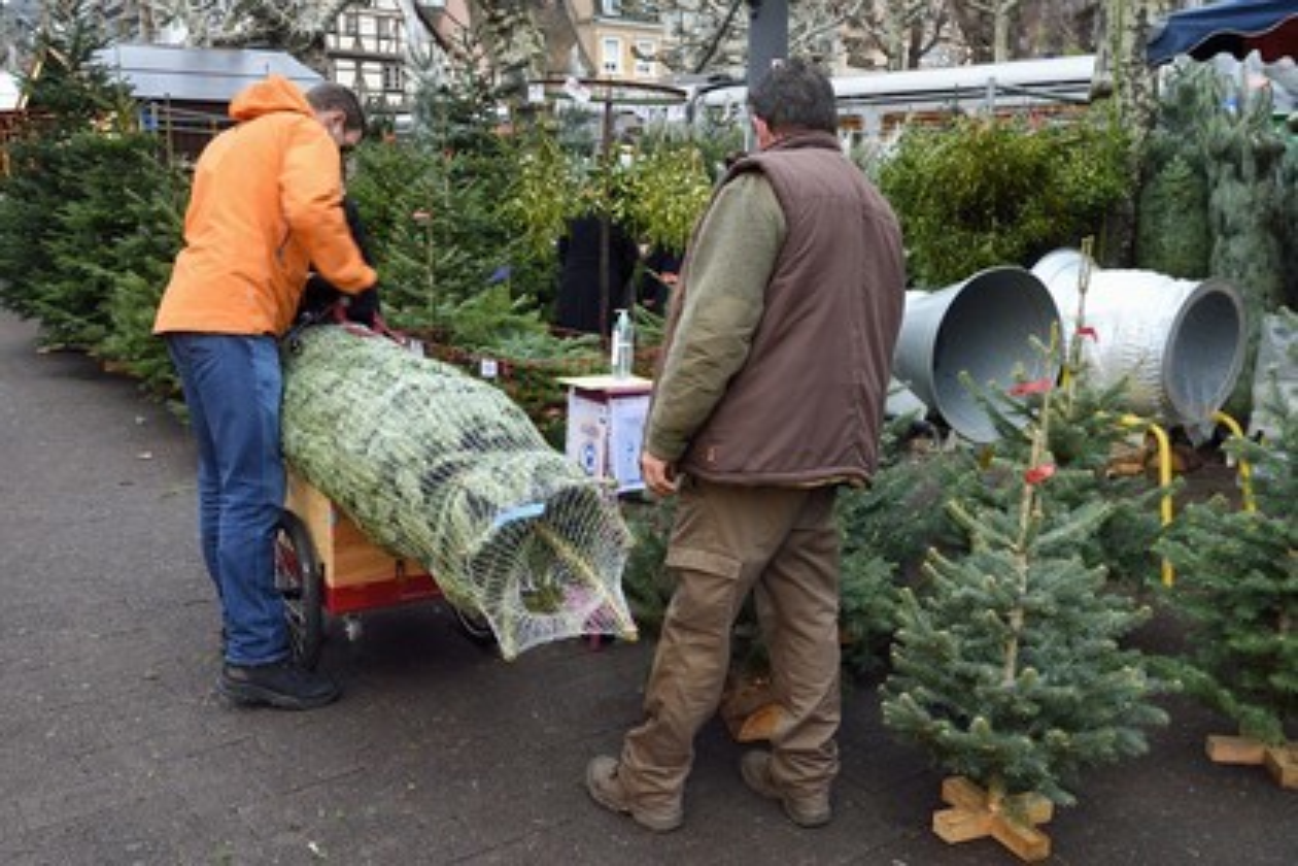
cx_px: 649
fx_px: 1154
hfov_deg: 58.7
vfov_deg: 41.1
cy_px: 433
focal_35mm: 32
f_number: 7.1
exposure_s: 1/50
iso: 800
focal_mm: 32
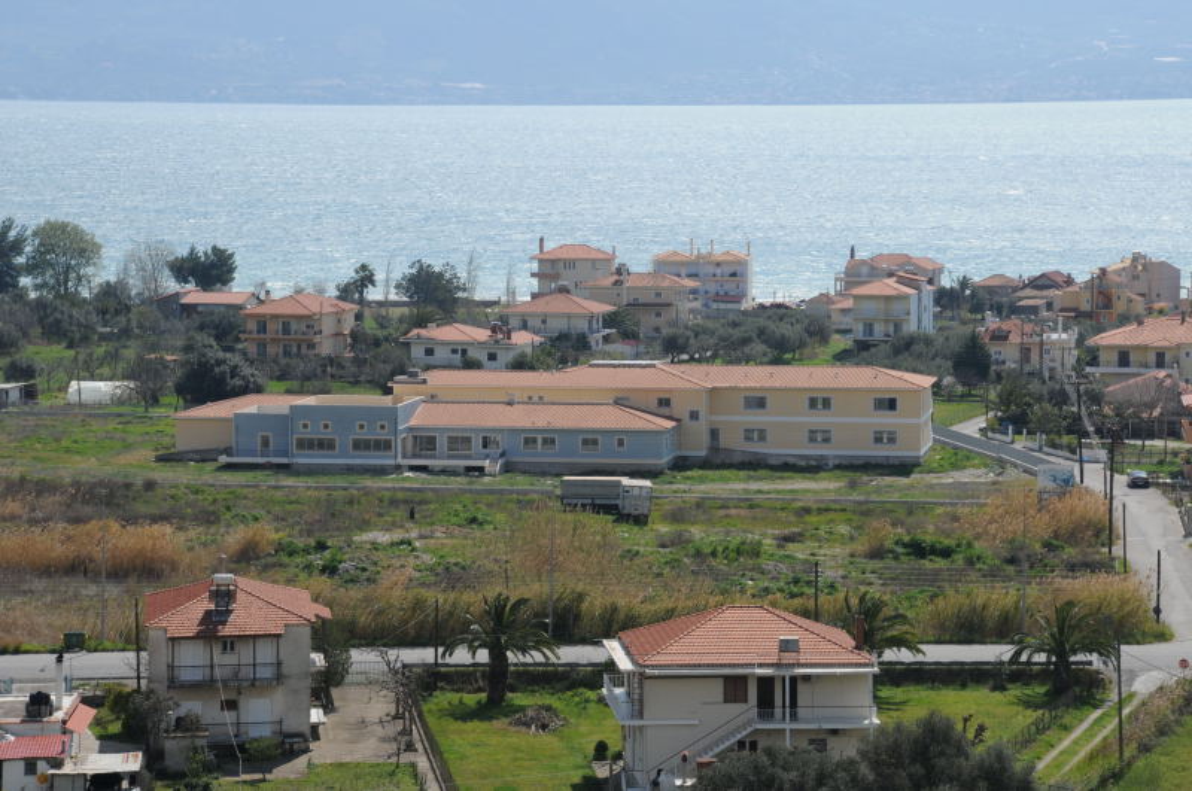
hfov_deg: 18.2
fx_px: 3720
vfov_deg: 12.1
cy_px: 396
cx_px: 596
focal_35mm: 112
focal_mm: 75
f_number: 11
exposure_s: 1/500
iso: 400
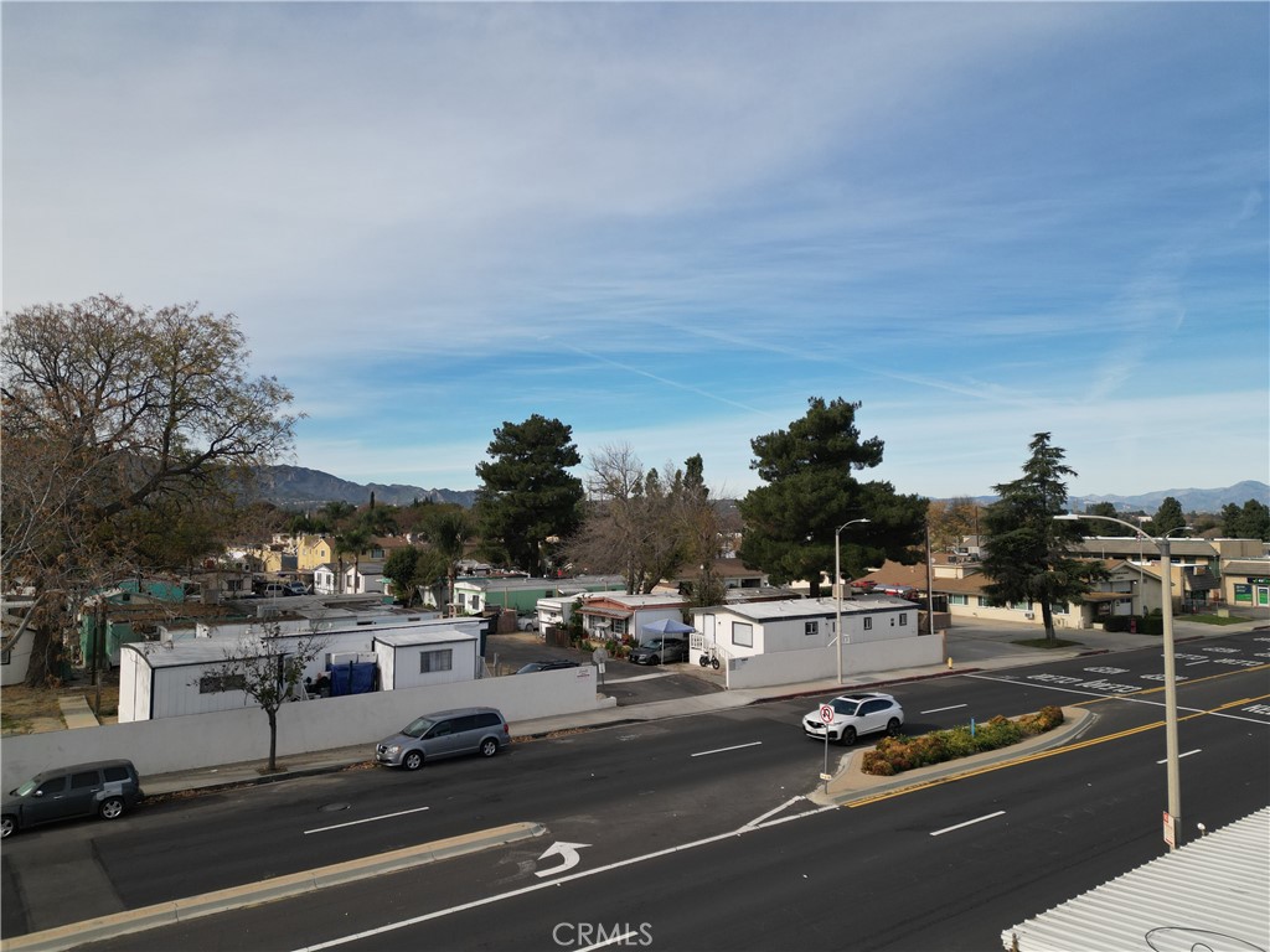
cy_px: 476
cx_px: 635
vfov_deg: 56.8
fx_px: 881
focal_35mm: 24
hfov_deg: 71.6
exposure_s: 1/160
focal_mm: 6.72
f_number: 1.7
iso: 120
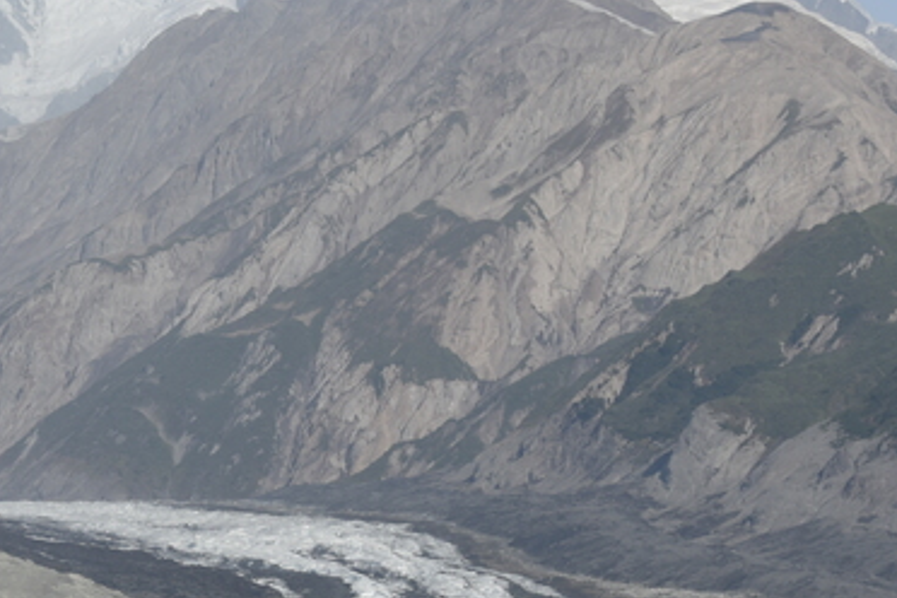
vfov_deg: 5.5
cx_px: -65
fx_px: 6179
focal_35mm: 248
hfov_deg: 8.2
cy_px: 434
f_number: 10
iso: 100
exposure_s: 1/320
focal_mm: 72
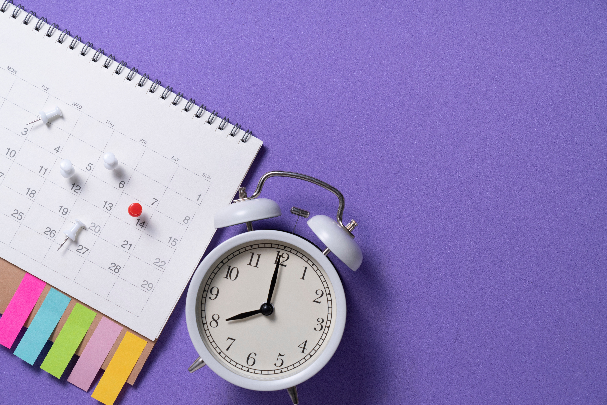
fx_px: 1180
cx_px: 304
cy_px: 202
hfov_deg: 28.8
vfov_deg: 19.5
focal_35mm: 70
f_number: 8
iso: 250
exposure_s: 1/160
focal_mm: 70
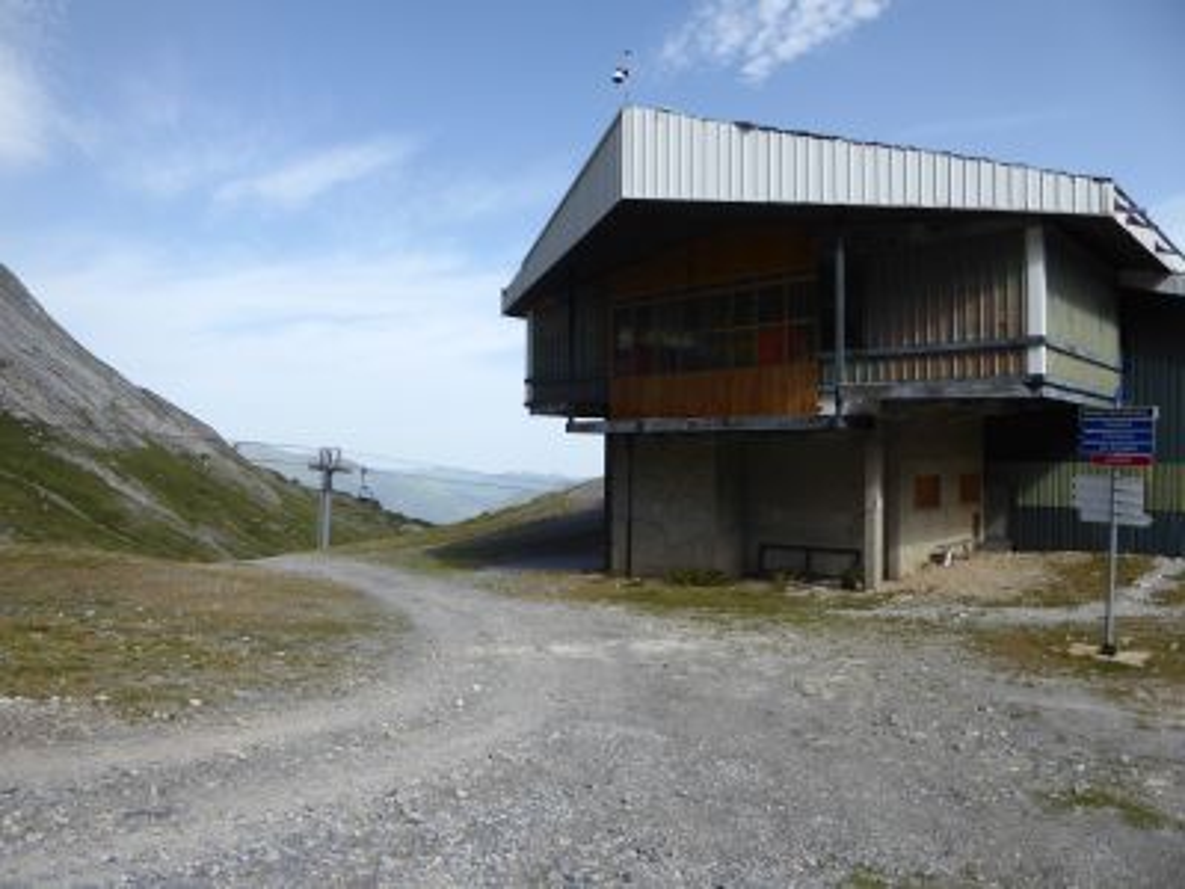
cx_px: 592
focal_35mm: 25
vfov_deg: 54.9
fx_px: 856
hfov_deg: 69.4
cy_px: 444
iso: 80
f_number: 3.3
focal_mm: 4.3
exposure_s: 1/640
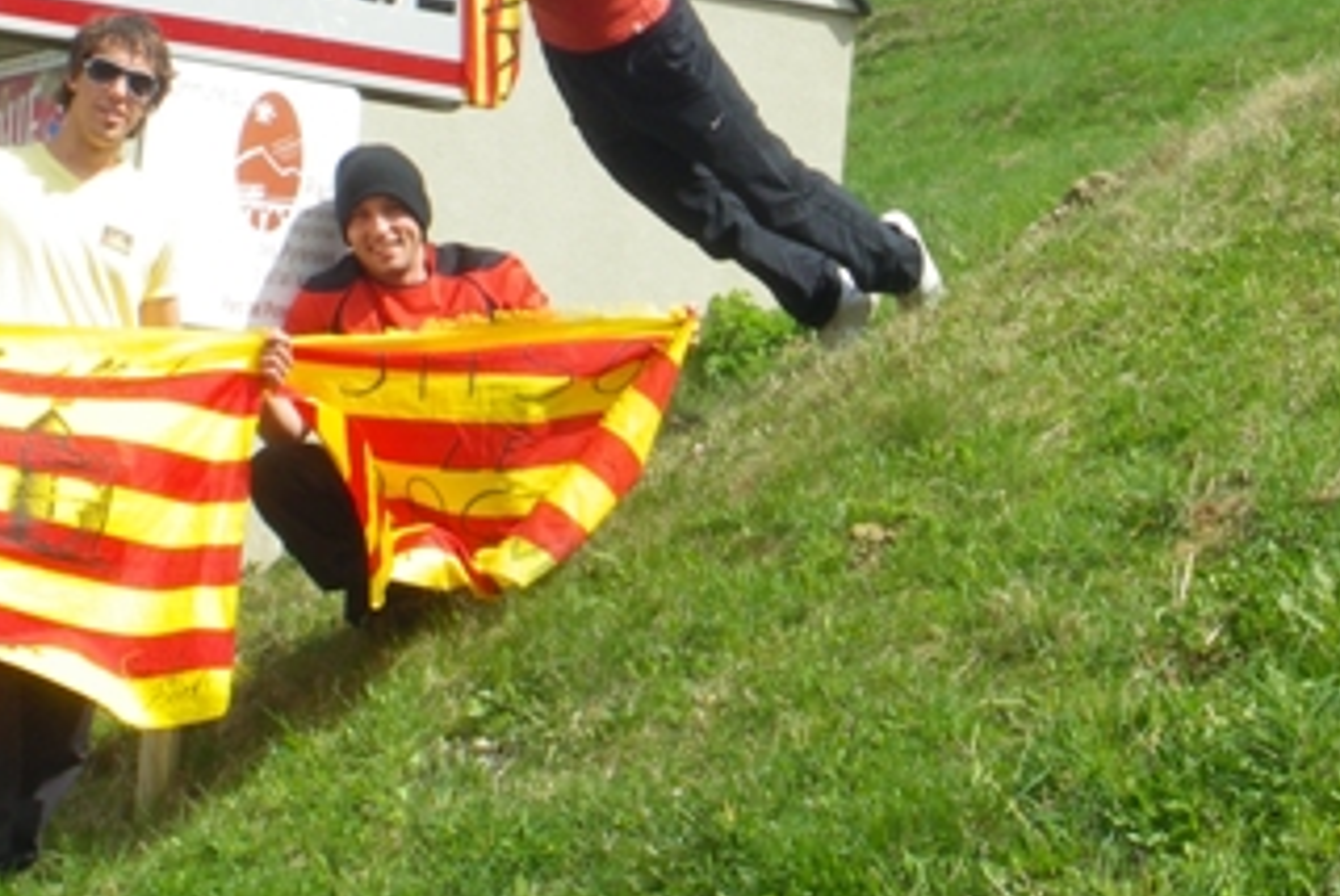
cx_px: 352
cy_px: 17
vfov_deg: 12.8
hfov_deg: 19.1
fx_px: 3949
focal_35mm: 106
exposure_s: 1/160
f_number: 6.8
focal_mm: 9
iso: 64
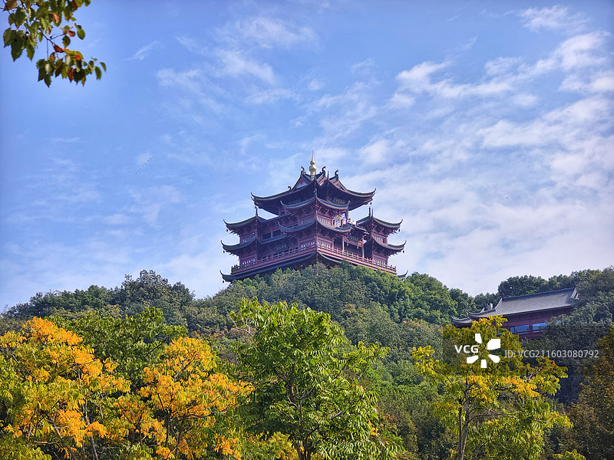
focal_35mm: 70
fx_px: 1242
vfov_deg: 21.0
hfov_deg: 27.8
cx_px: 307
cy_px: 230
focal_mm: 13.3
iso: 50
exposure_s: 1/1250
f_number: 2.57
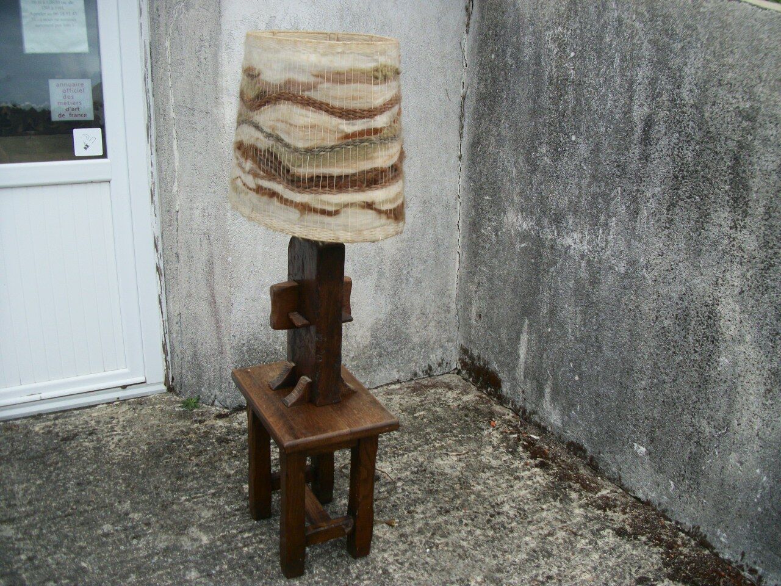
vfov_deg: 44.2
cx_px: 390
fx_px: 722
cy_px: 293
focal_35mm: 32
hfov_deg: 56.8
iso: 80
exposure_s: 1/250
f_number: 2.9
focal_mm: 5.7
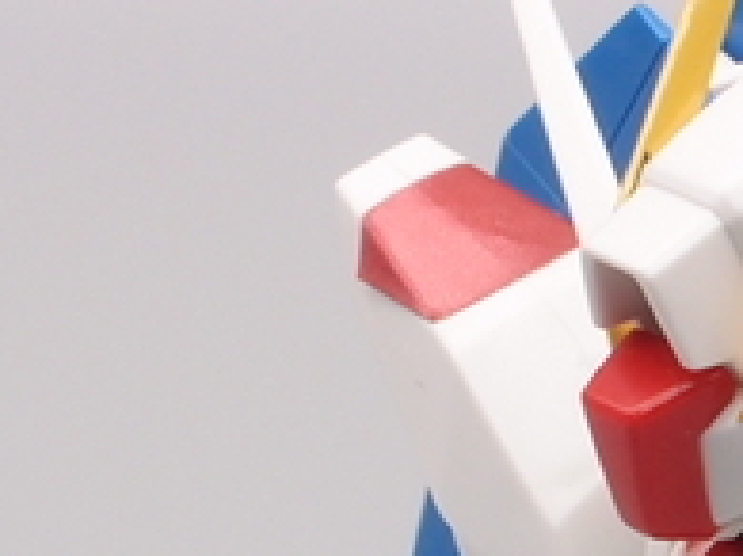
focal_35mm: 291
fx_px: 6242
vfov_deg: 5.1
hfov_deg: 6.7
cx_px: 1082
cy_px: 842
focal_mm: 15.27
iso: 100
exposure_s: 1/10
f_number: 8
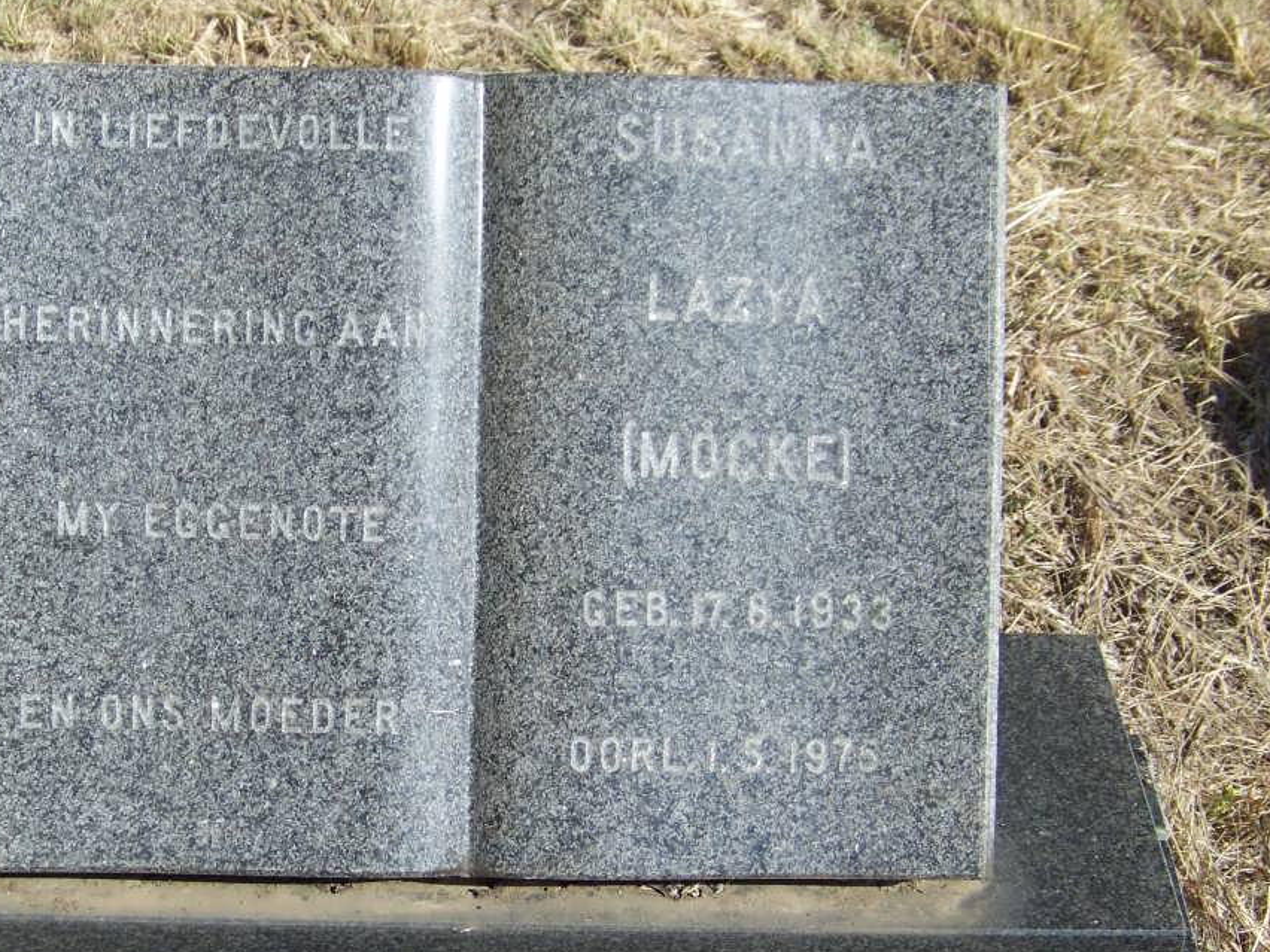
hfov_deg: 28.1
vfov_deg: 21.2
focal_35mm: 69
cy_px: 639
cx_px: 520
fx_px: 2531
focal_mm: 7.6
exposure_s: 1/1000
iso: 64
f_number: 2.8
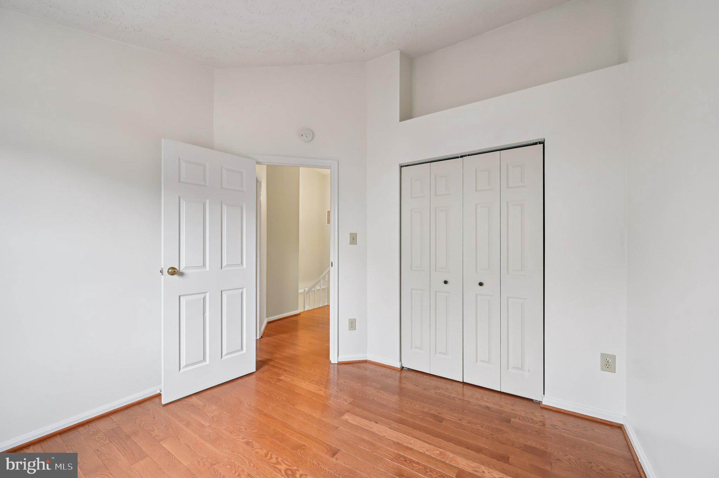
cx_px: 360
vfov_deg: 81.1
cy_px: 239
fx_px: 279
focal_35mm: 14
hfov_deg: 104.3
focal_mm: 14
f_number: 8
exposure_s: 1/10
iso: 400
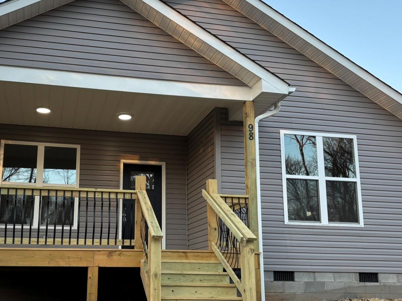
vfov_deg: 33.5
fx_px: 499
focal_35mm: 43
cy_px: 174
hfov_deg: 43.5
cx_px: 152
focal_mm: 5.96
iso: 50
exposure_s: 1/122
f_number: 1.6
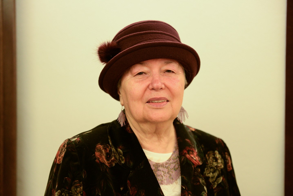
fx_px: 472
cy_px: 98
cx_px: 146
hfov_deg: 34.5
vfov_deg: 23.4
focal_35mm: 58
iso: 2000
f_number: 2.8
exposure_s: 1/250
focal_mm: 58
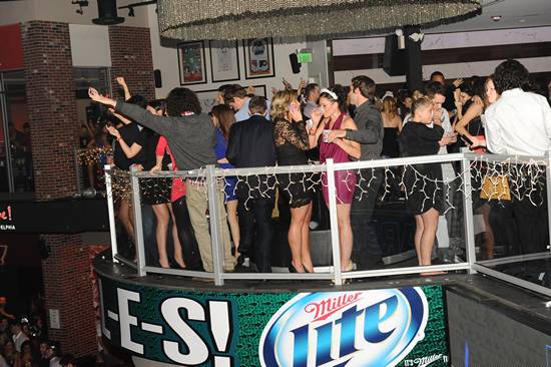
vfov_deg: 22.6
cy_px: 184
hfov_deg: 33.4
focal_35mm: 60
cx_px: 276
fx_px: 918
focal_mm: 60
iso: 3200
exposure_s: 1/180
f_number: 6.7
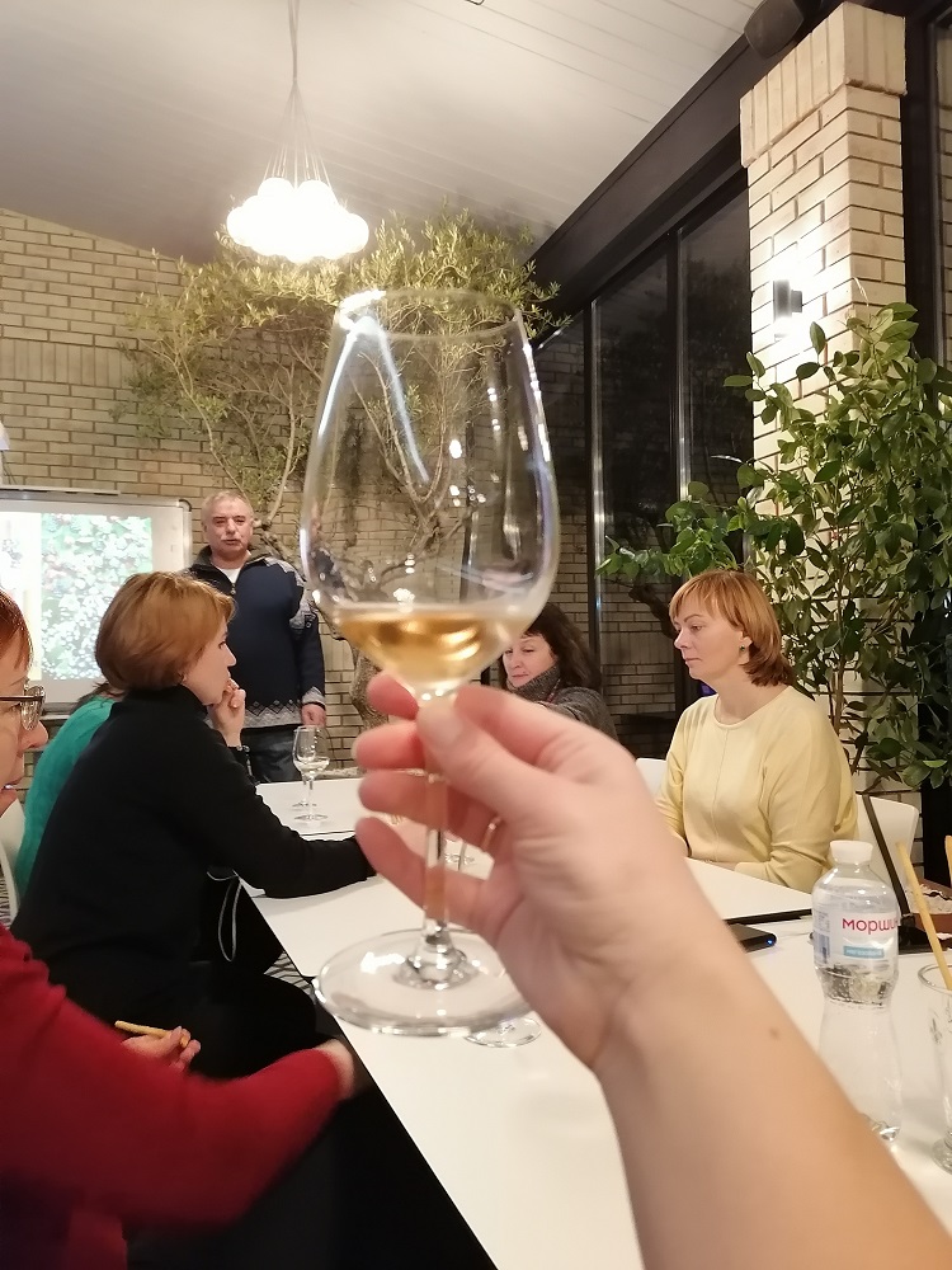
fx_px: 990
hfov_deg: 51.4
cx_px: 476
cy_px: 635
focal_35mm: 27
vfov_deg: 65.3
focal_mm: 5.3
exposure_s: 1/33.3
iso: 640
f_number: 1.8
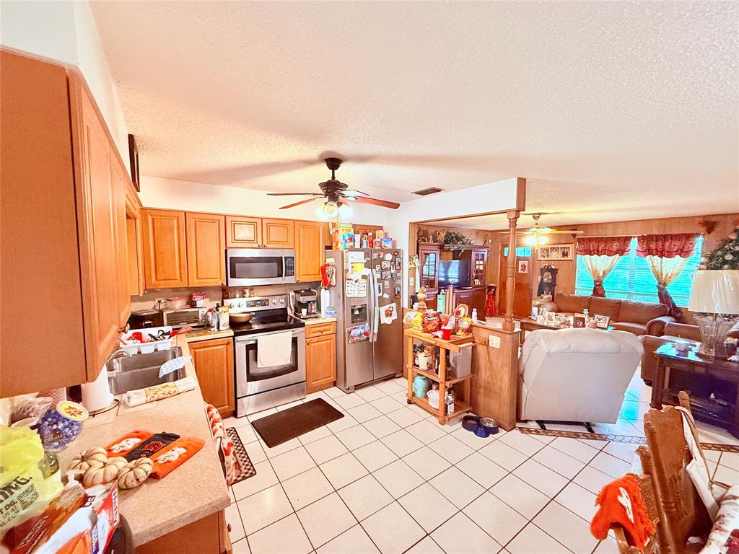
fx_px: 299
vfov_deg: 85.7
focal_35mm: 14
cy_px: 277
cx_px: 370
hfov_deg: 102.1
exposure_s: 1/60
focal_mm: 2.22
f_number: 2.2
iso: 500
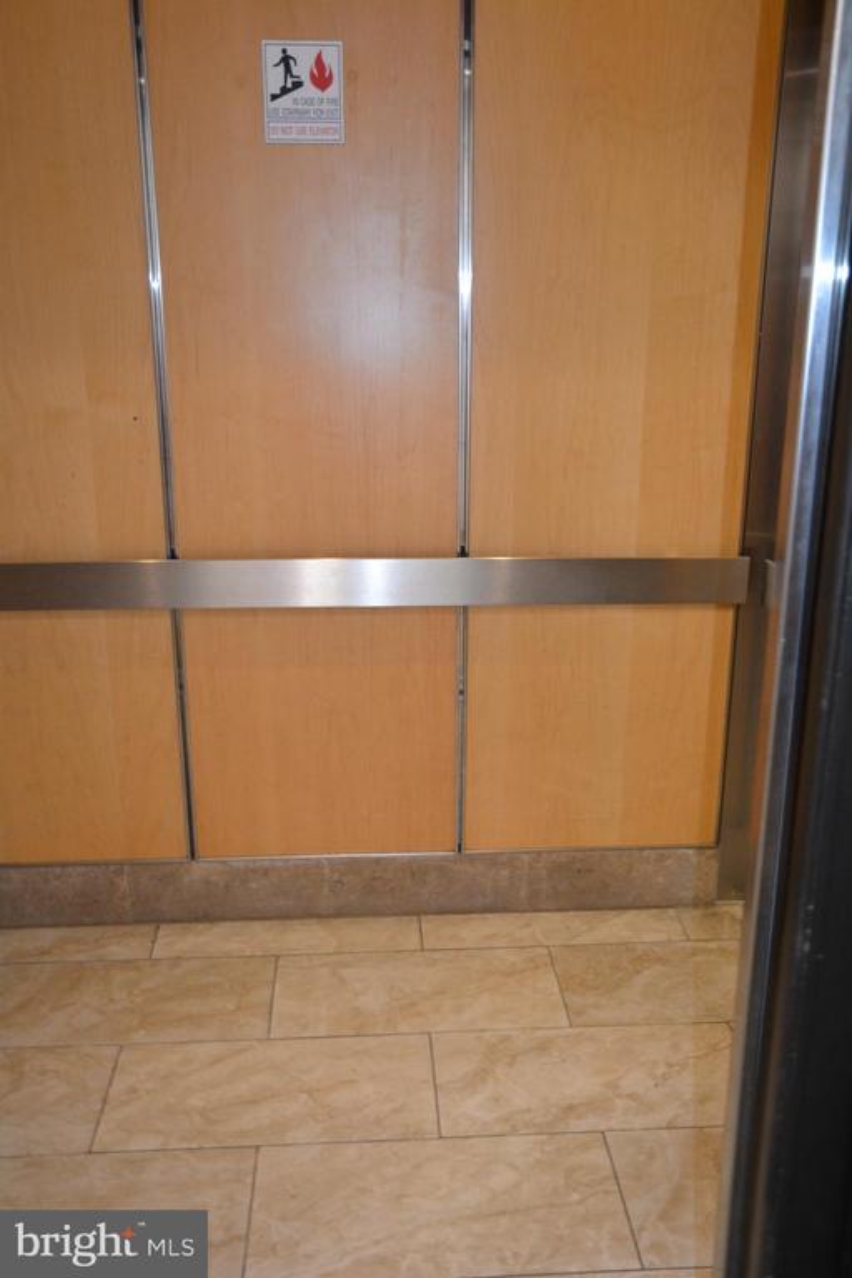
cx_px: 426
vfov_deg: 57.2
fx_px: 1171
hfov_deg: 40.0
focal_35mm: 33
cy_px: 639
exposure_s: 1/60
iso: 2000
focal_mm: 22
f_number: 4
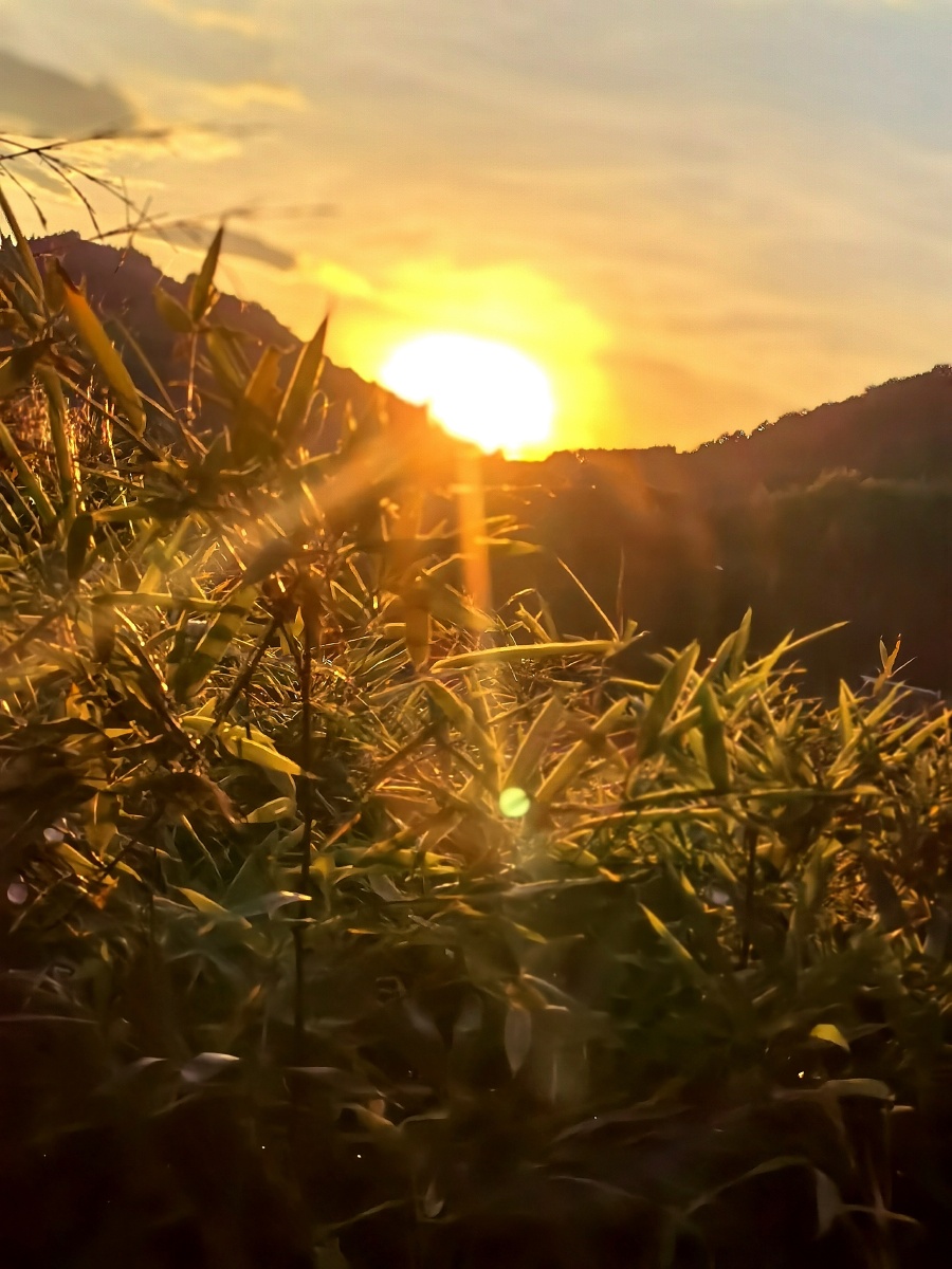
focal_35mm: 81
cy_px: 634
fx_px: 2970
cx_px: 476
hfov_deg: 18.2
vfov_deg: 24.1
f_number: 4
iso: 50
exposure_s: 1/6993
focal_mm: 6.67
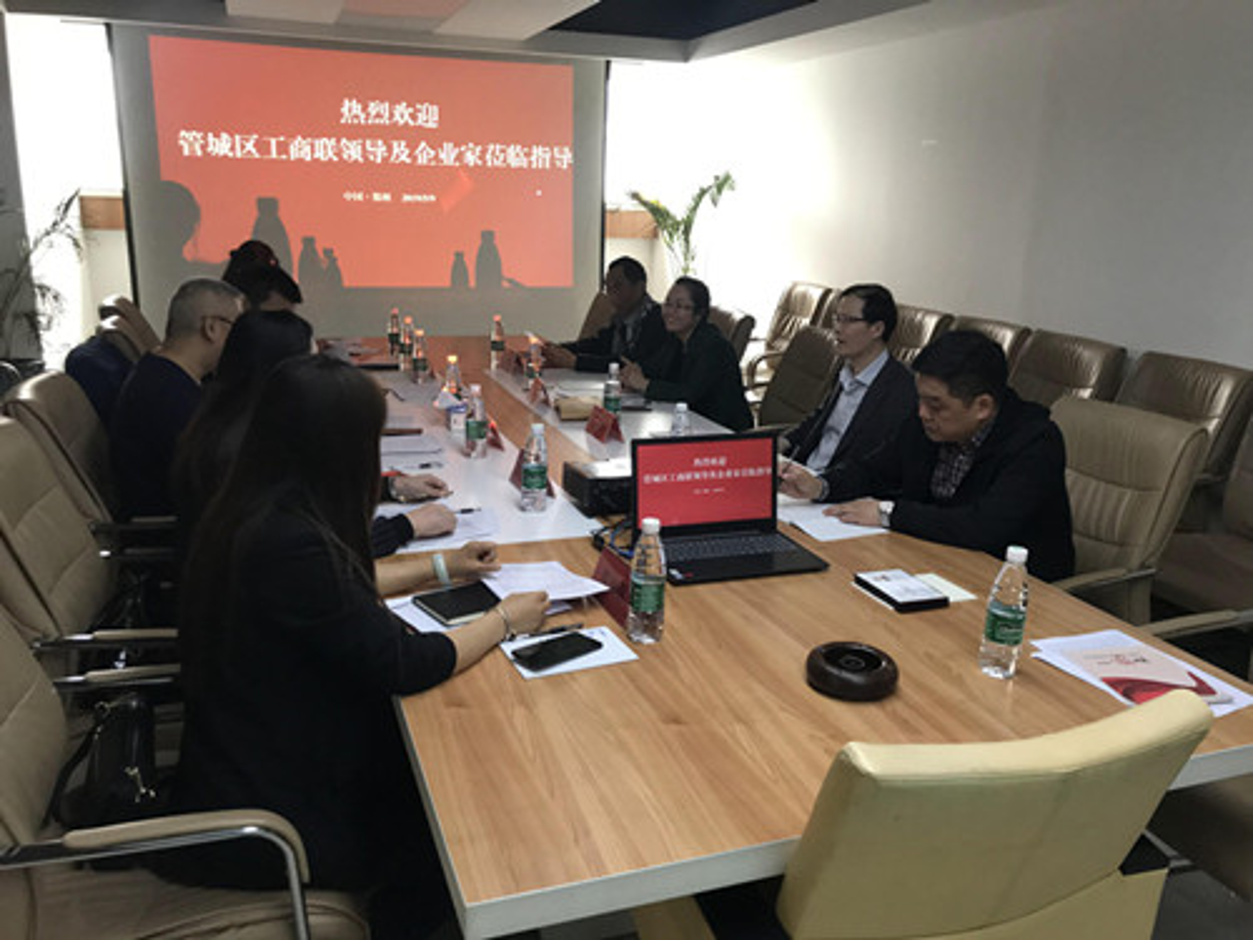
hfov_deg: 63.4
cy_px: 470
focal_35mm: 28
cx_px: 626
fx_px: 1014
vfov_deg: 49.7
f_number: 1.8
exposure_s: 1/30
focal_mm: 3.99
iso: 160
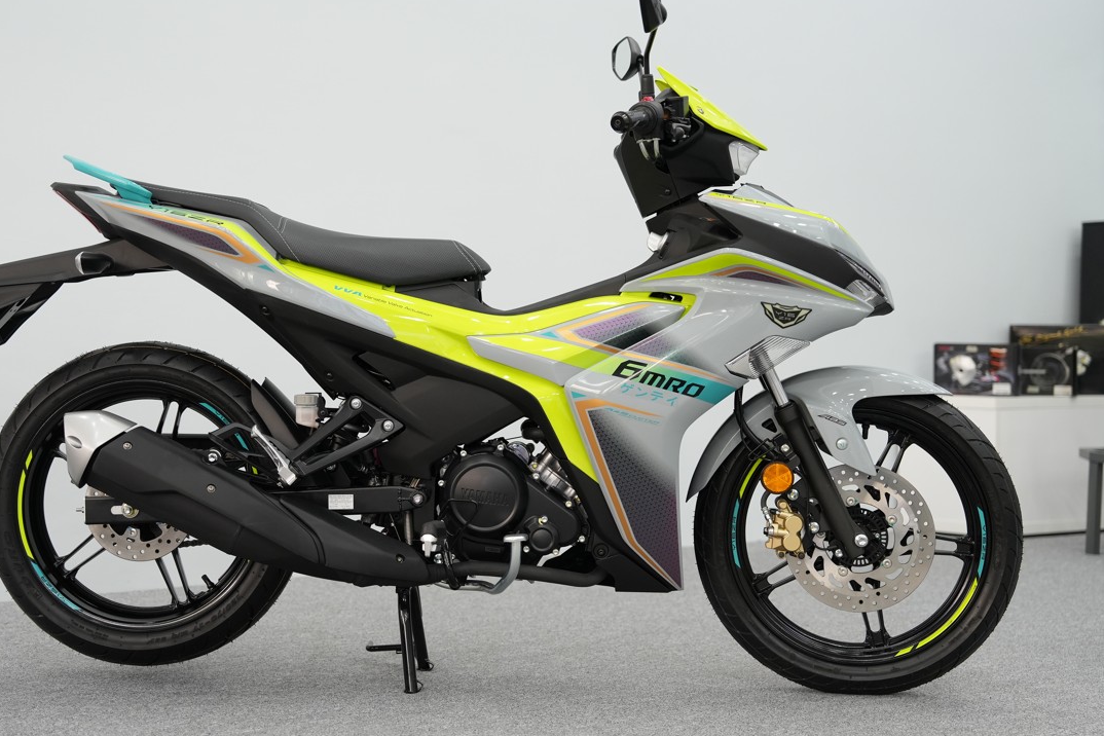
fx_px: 1748
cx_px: 498
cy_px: 349
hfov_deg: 35.0
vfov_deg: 23.8
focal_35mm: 57
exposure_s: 1/320
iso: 1250
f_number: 2.8
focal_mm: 51
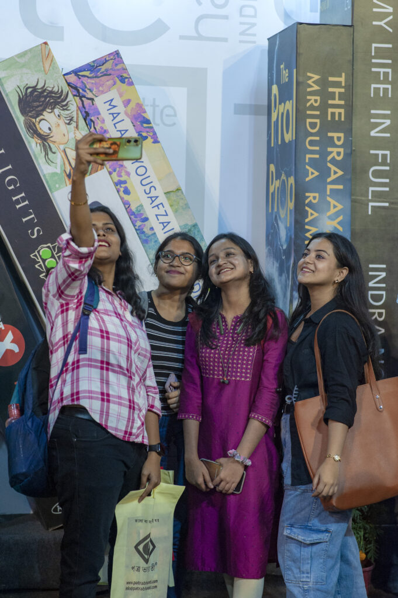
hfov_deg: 16.0
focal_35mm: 85
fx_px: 1412
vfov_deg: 23.9
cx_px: 199
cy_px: 299
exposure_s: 1/250
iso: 1250
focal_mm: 85
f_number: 4.5
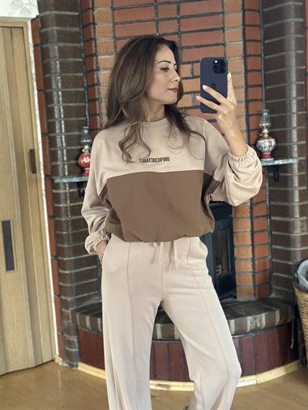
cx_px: 154
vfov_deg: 39.6
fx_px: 569
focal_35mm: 48
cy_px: 205
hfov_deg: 30.3
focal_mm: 6.86
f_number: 1.78
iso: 500
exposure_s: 1/40
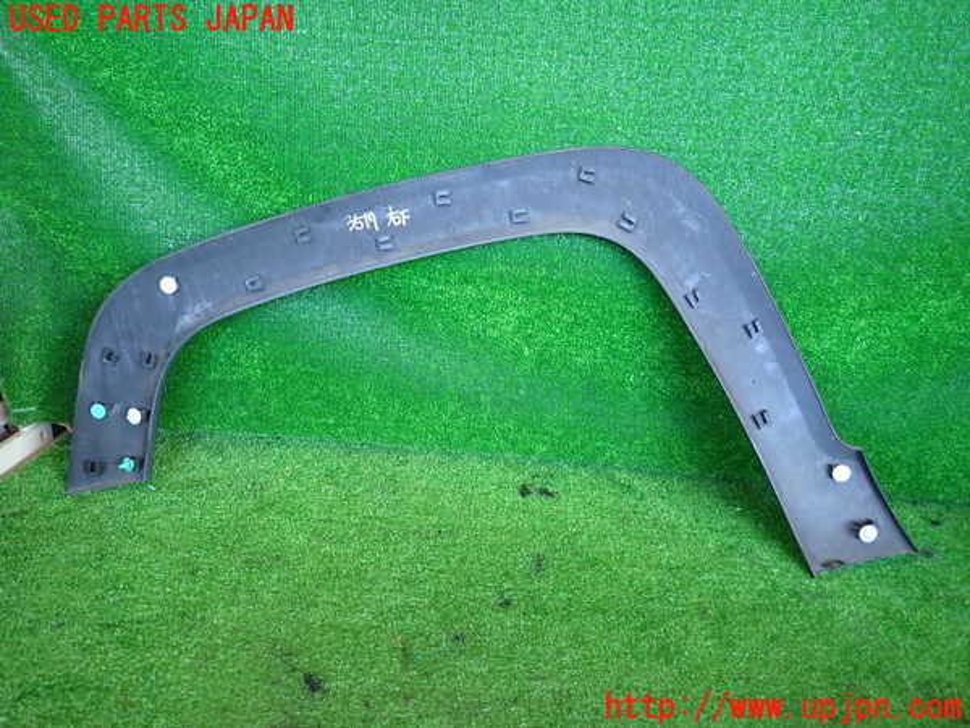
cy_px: 364
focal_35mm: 25
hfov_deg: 69.4
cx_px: 485
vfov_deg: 54.9
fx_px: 701
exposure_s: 1/40
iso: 200
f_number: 2
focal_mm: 4.5
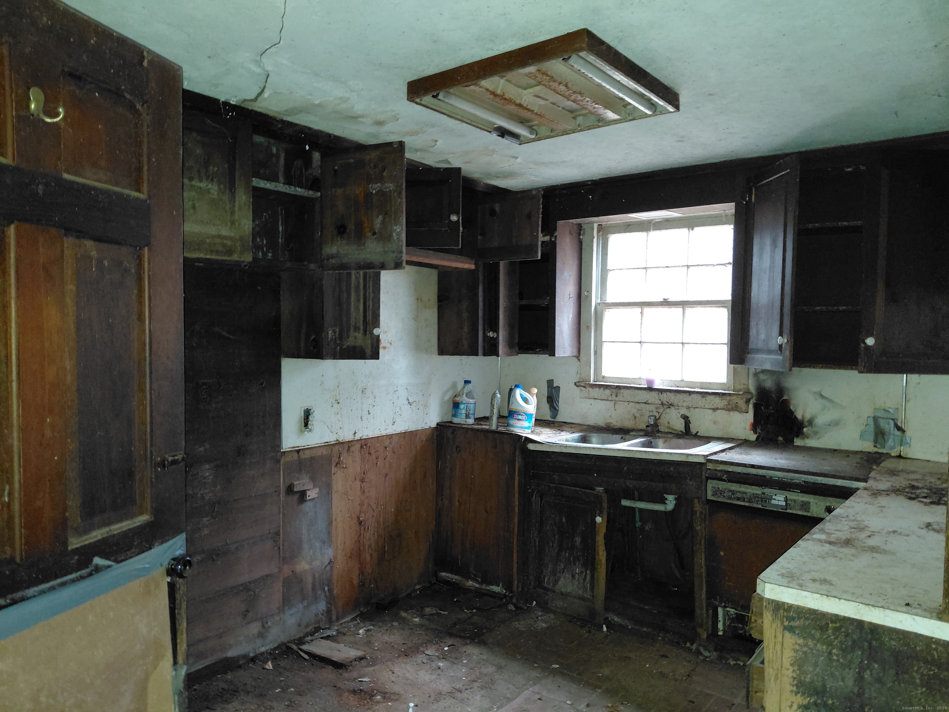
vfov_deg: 54.9
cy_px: 356
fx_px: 685
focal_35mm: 25
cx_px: 474
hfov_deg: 69.4
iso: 400
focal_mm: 4.69
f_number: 1.8
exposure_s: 1/24
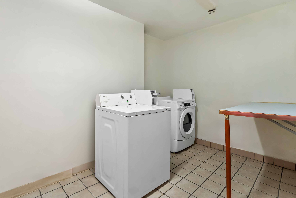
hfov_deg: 99.3
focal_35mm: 15
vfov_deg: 76.2
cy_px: 99
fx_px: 126
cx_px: 148
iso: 800
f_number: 6.3
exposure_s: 1/30
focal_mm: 15.3
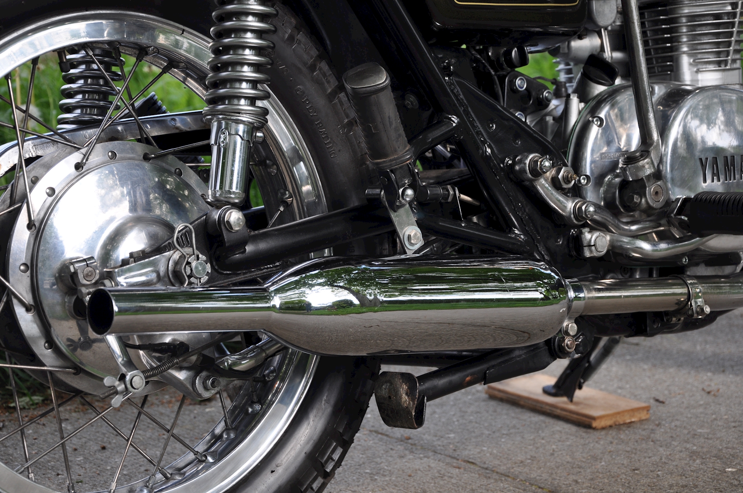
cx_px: 372
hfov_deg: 21.9
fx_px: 1917
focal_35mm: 93
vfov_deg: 14.7
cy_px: 246
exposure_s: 1/200
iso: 200
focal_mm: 62
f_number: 7.1
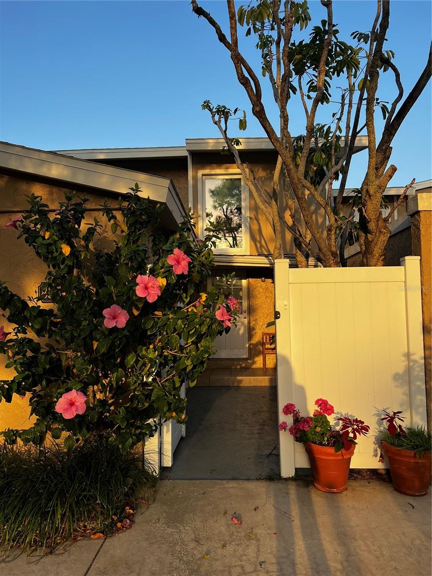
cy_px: 288
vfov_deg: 67.3
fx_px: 433
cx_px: 216
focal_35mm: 26
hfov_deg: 53.1
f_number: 1.5
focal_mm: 5.7
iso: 50
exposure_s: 1/1311
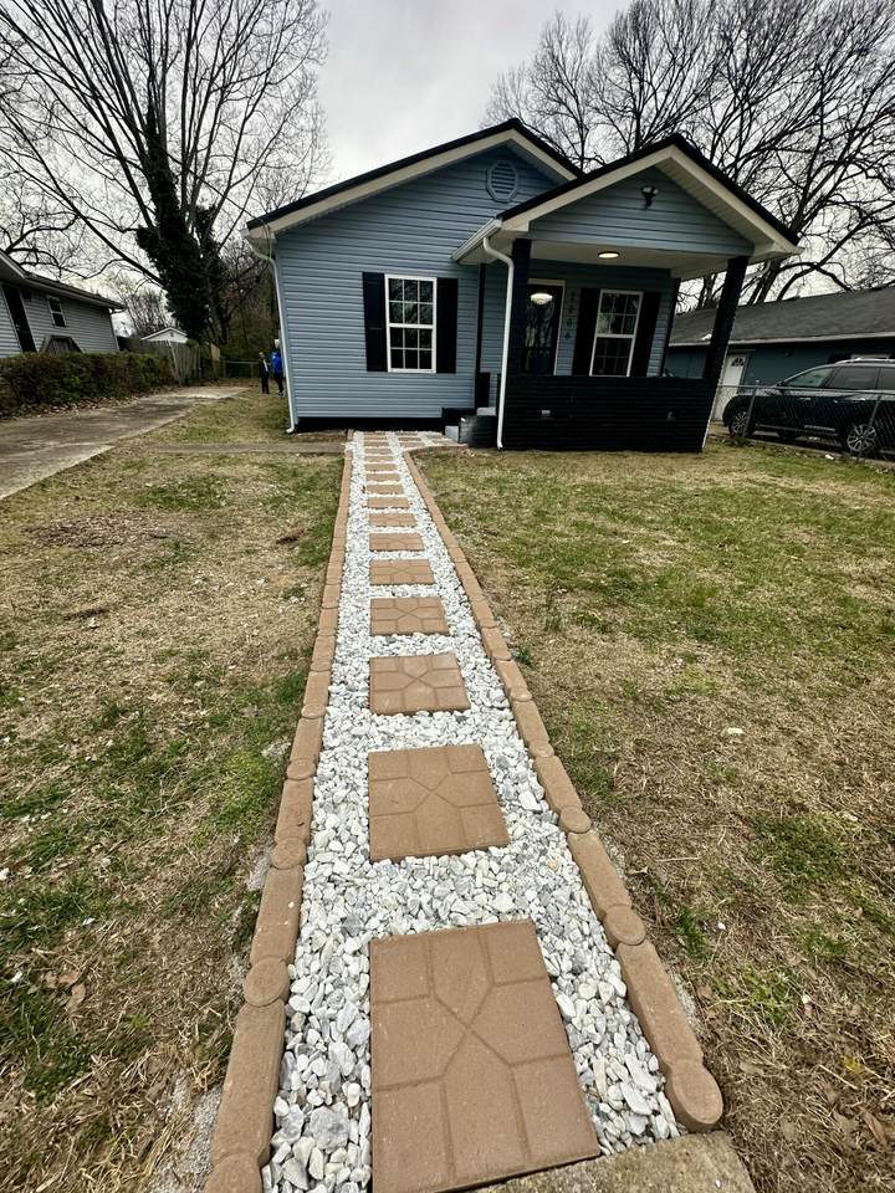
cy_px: 596
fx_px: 483
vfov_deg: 102.1
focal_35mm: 14
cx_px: 448
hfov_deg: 85.7
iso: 40
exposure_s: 1/686
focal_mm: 2.22
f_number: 2.2
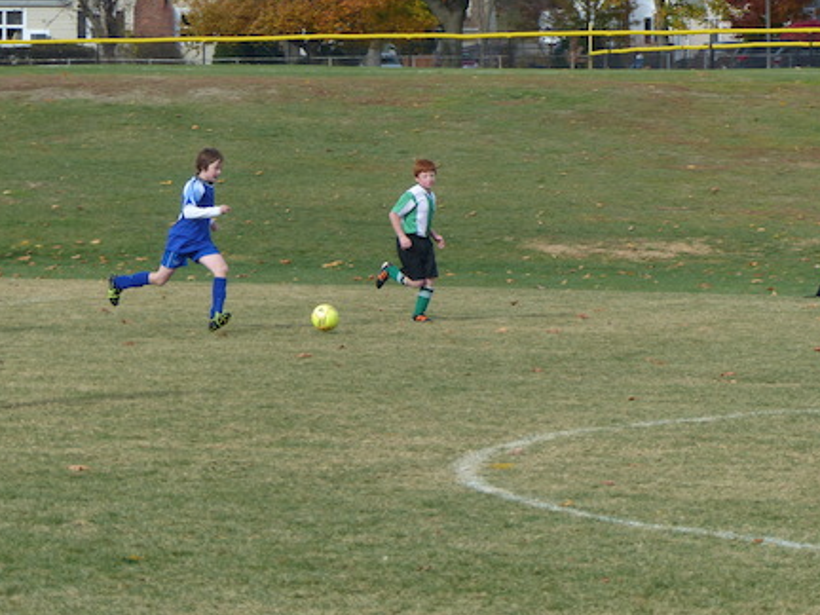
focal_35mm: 216
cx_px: 375
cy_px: 281
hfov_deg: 9.2
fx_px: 5117
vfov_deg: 6.9
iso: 125
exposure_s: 1/500
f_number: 2.8
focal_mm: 31.5
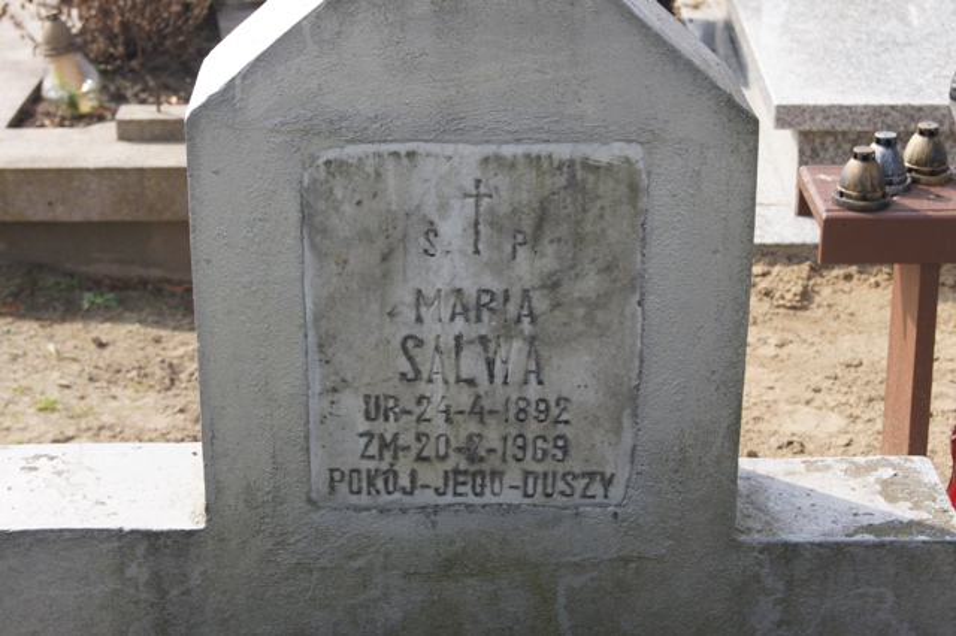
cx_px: 478
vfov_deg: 16.5
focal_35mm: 82
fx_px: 2190
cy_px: 318
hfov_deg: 24.6
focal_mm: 55
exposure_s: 1/200
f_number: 8
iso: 200
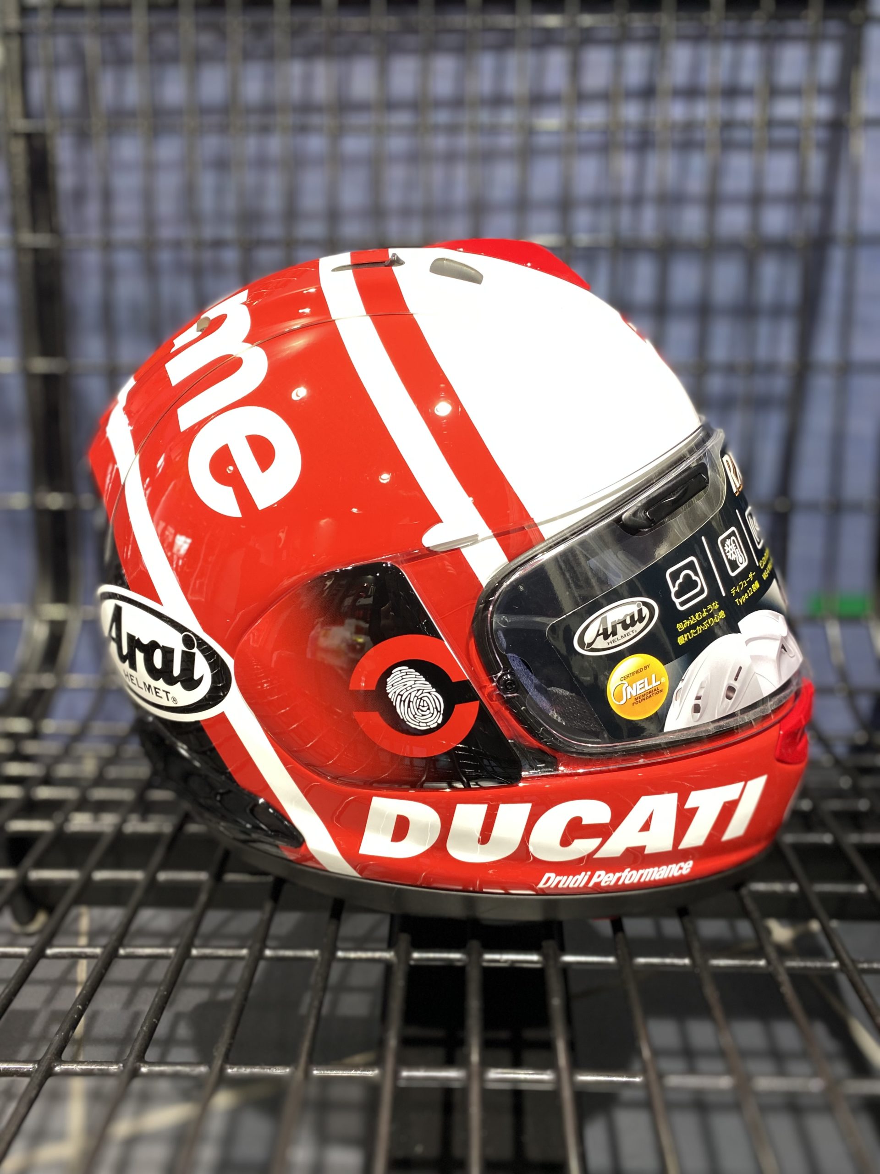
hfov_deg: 53.1
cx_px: 440
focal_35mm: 26
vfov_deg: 67.3
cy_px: 587
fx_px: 881
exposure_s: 1/61
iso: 125
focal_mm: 4.25
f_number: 1.8
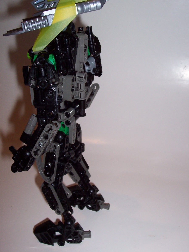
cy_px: 126
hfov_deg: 31.5
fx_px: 335
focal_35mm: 46
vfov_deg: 41.2
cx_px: 94
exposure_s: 1/60
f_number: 3
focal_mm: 7
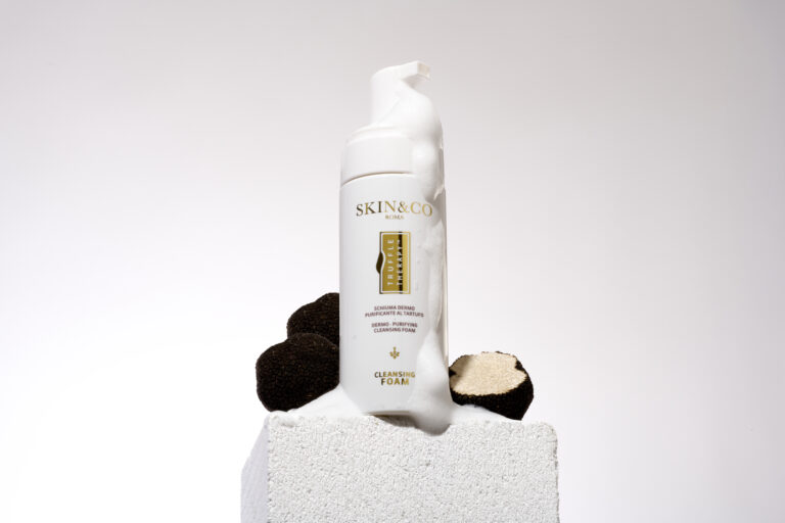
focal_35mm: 105
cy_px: 262
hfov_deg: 19.5
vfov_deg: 13.0
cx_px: 392
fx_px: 2289
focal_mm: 105
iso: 64
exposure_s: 1/160
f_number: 32
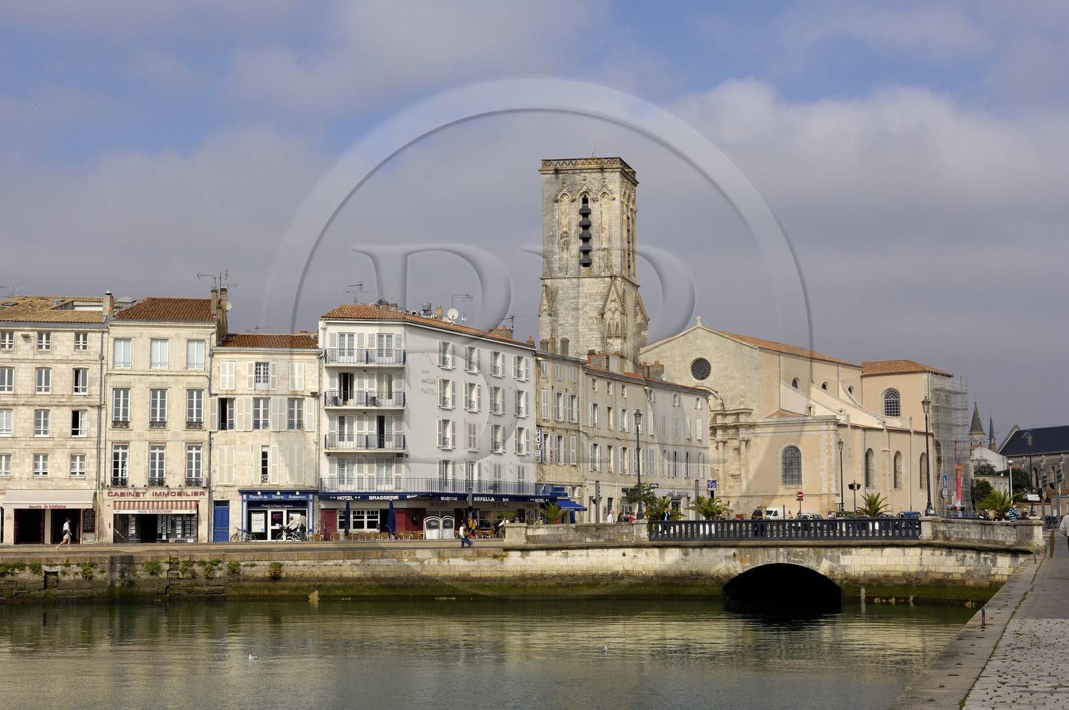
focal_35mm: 52
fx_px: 1557
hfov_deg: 37.9
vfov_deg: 25.7
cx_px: 534
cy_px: 355
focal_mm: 35
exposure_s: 1/160
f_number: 12
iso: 100
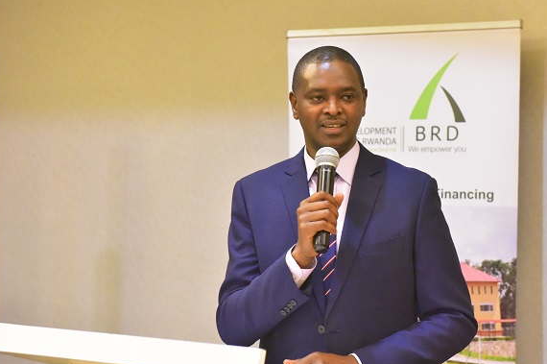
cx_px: 327
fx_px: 1306
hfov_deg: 23.6
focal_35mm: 86
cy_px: 168
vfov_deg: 15.9
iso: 10000
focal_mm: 70
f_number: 5.6
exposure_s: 1/60
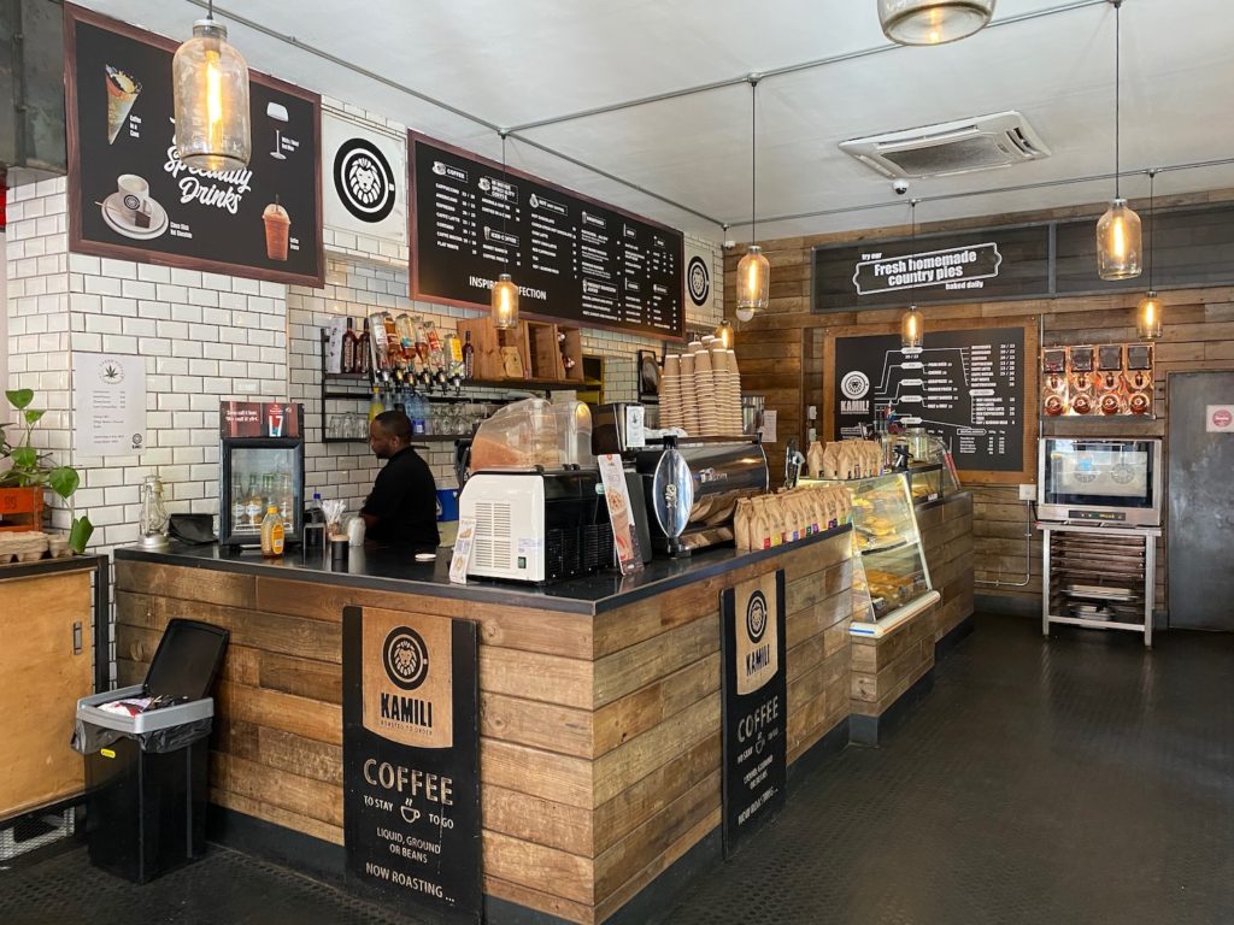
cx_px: 617
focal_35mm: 26
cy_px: 462
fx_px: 927
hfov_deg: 67.3
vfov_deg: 53.1
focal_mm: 4.25
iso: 320
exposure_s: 1/60
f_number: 1.8
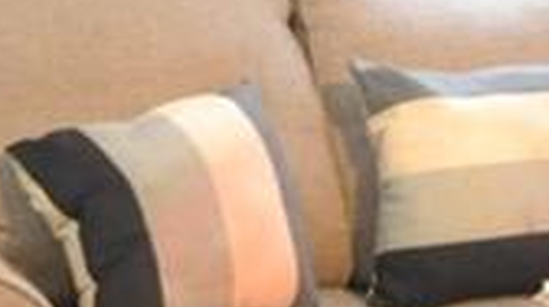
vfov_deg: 6.3
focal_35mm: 192
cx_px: 418
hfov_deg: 11.2
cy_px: -3
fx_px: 2791
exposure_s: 1/25
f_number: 5.6
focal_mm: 20
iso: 3200
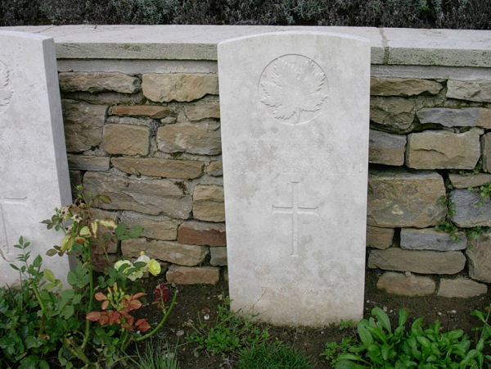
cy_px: 184
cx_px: 246
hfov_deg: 42.1
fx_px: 638
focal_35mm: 45
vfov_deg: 32.2
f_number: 5.8
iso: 70
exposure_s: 1/279
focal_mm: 6.7
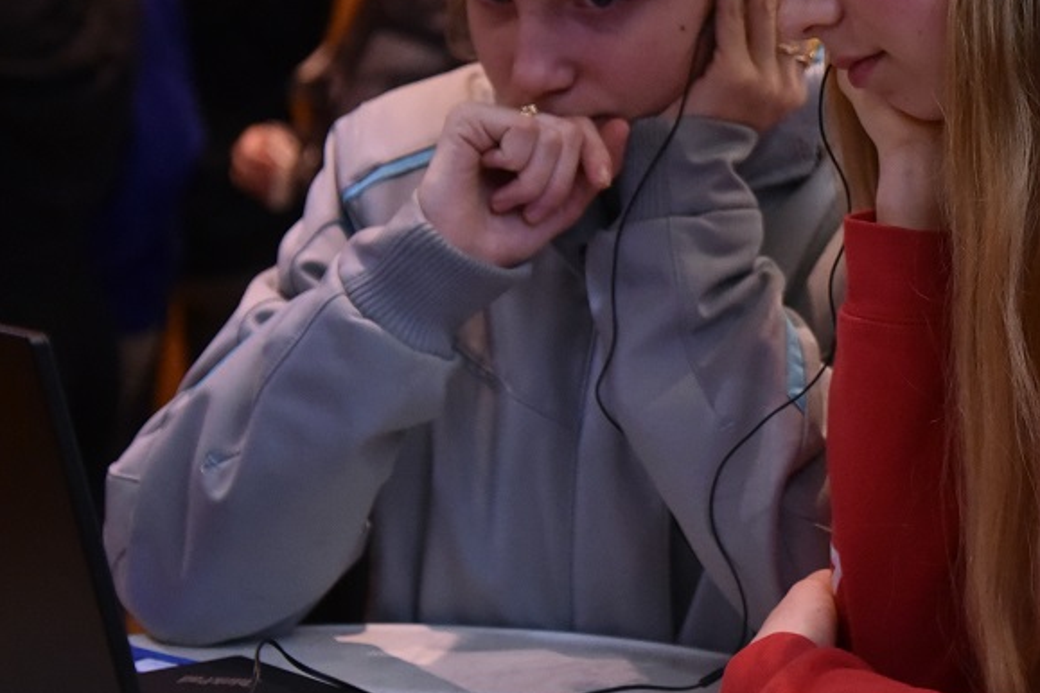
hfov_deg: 17.8
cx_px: 772
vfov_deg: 12.0
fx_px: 3293
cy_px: 246
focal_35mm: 114
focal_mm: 55
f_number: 4.2
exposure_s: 1/200
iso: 4000
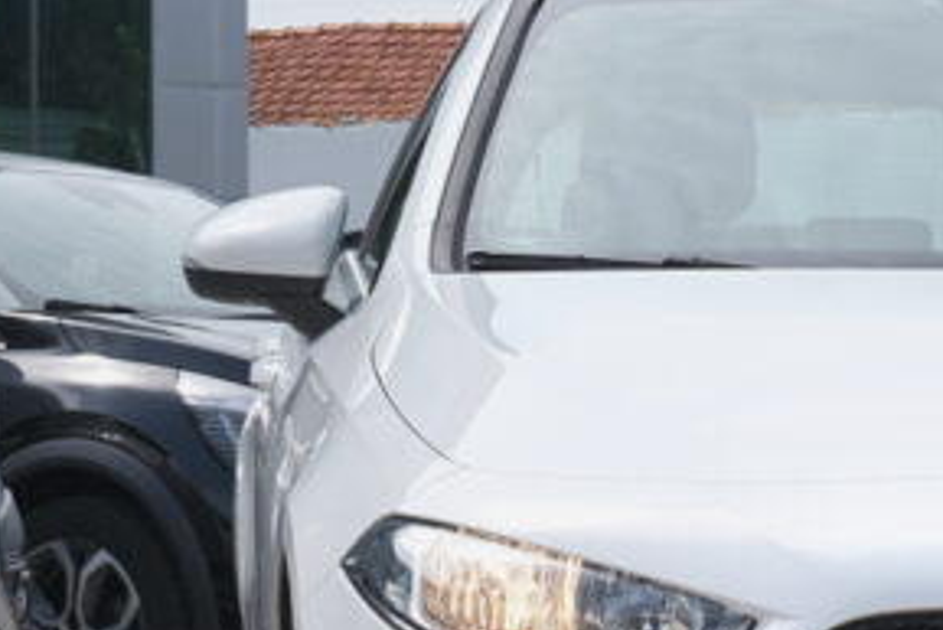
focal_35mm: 230
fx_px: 6027
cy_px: 537
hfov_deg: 8.8
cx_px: 1106
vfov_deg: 6.0
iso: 160
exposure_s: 1/250
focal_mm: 43.2
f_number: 9
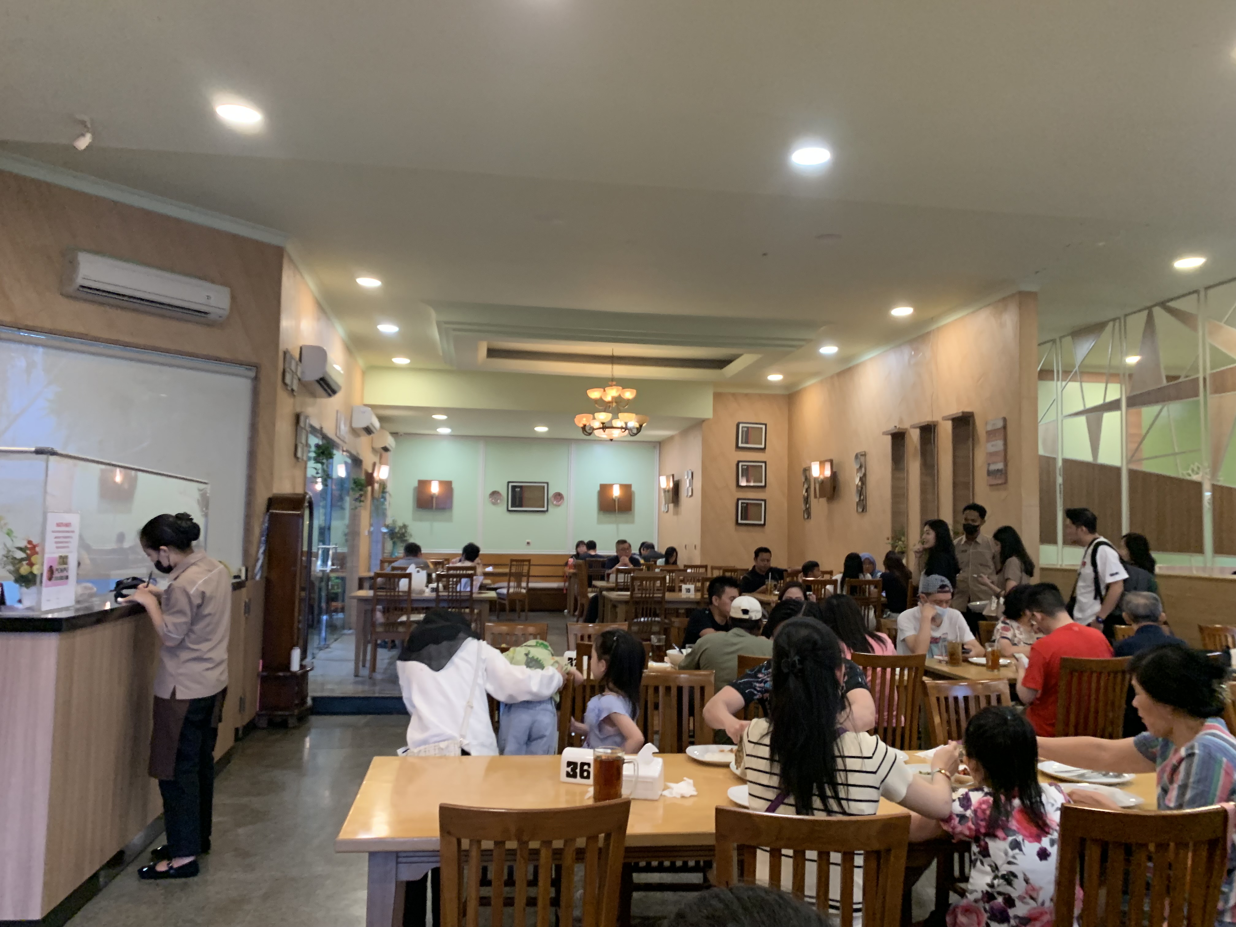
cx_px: 618
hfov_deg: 67.3
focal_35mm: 26
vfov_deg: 53.1
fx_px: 928
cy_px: 464
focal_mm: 4.25
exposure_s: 1/50
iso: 320
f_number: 1.8
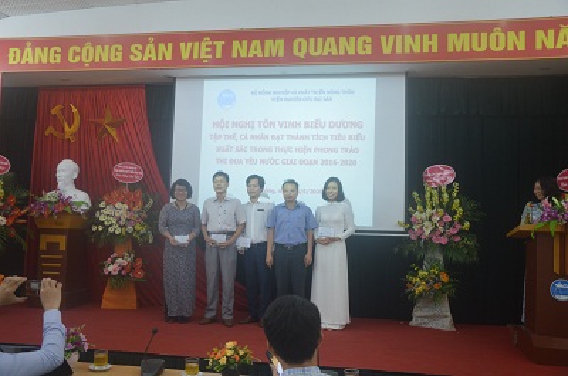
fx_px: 520
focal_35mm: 33
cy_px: 188
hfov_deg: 57.3
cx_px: 284
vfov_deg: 39.8
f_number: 3.8
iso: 400
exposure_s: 1/40
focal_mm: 22
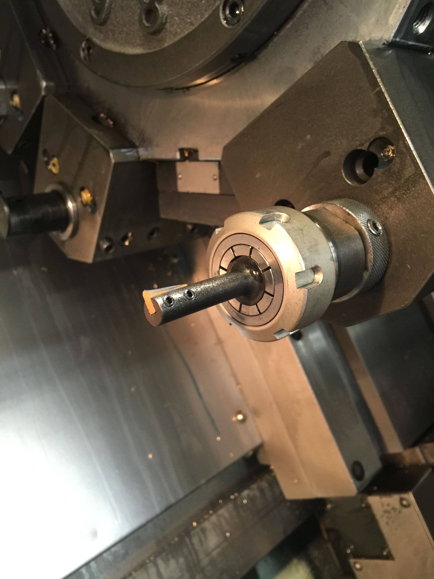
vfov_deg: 61.7
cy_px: 290
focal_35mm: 29
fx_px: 485
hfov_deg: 48.2
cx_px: 217
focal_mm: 4.15
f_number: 2.2
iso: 125
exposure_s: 1/15
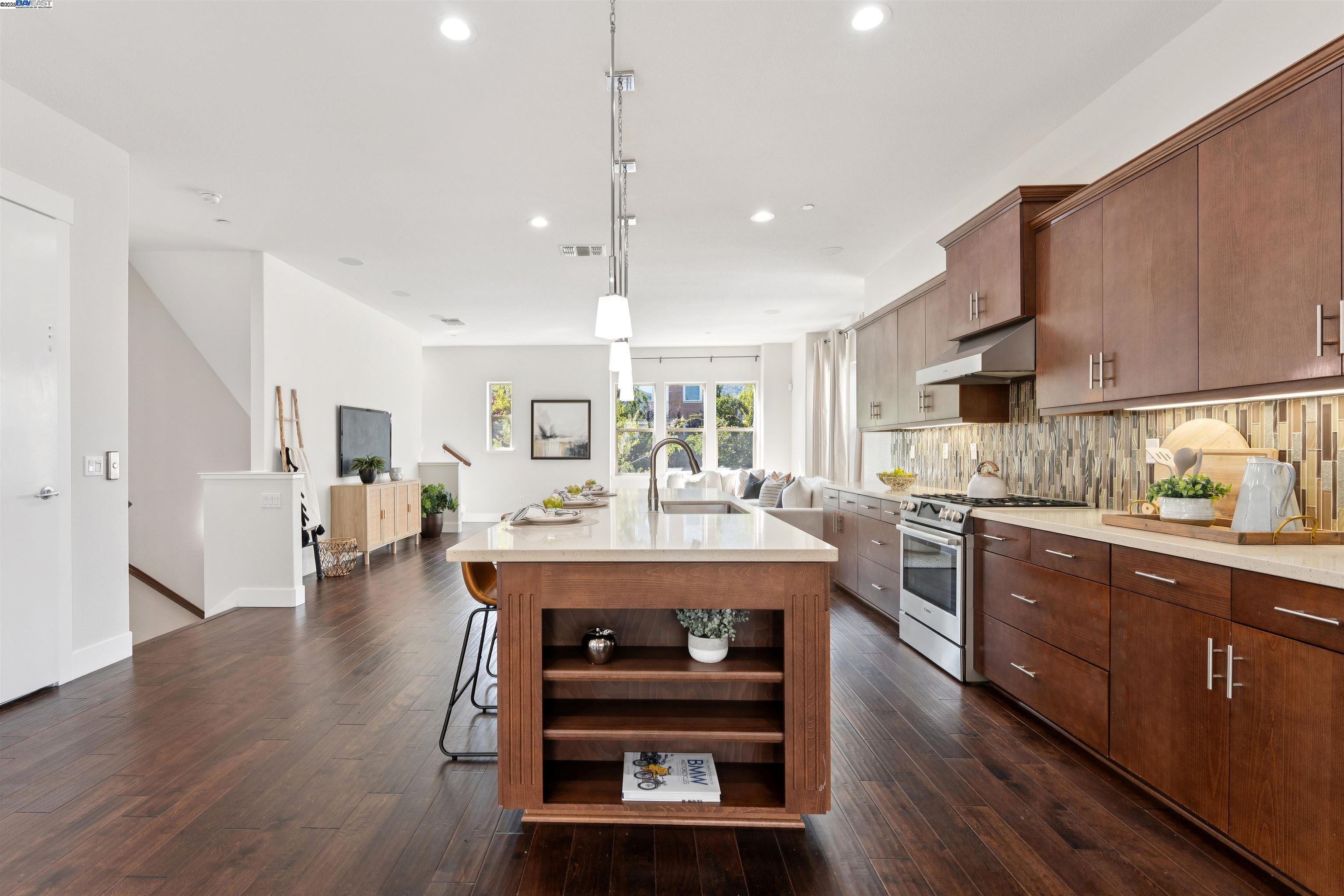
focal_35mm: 16
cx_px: 672
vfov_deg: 73.4
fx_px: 601
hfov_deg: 96.4
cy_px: 448
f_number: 9
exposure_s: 1/6
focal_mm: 16.1
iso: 100
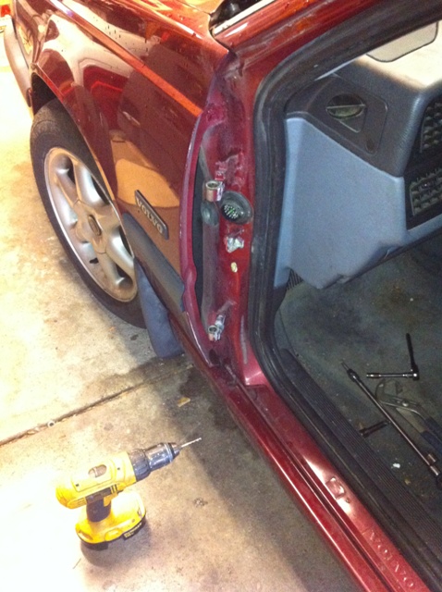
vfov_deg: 52.7
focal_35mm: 35
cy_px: 296
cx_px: 221
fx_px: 597
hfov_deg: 40.6
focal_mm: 3.85
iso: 800
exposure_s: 1/15
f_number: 2.8
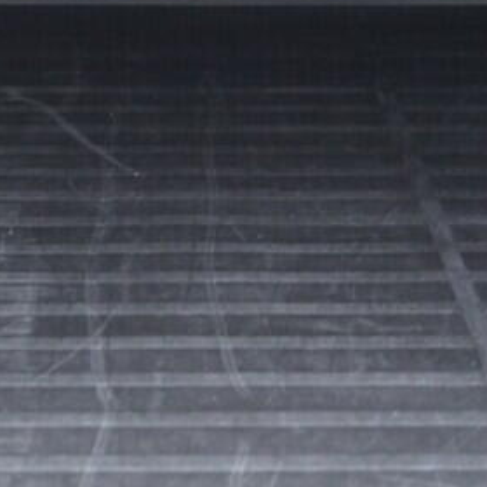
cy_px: -17
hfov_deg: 15.5
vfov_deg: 15.2
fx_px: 1783
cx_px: 160
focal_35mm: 112
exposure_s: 1/40
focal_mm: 24
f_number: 2.8
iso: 2500
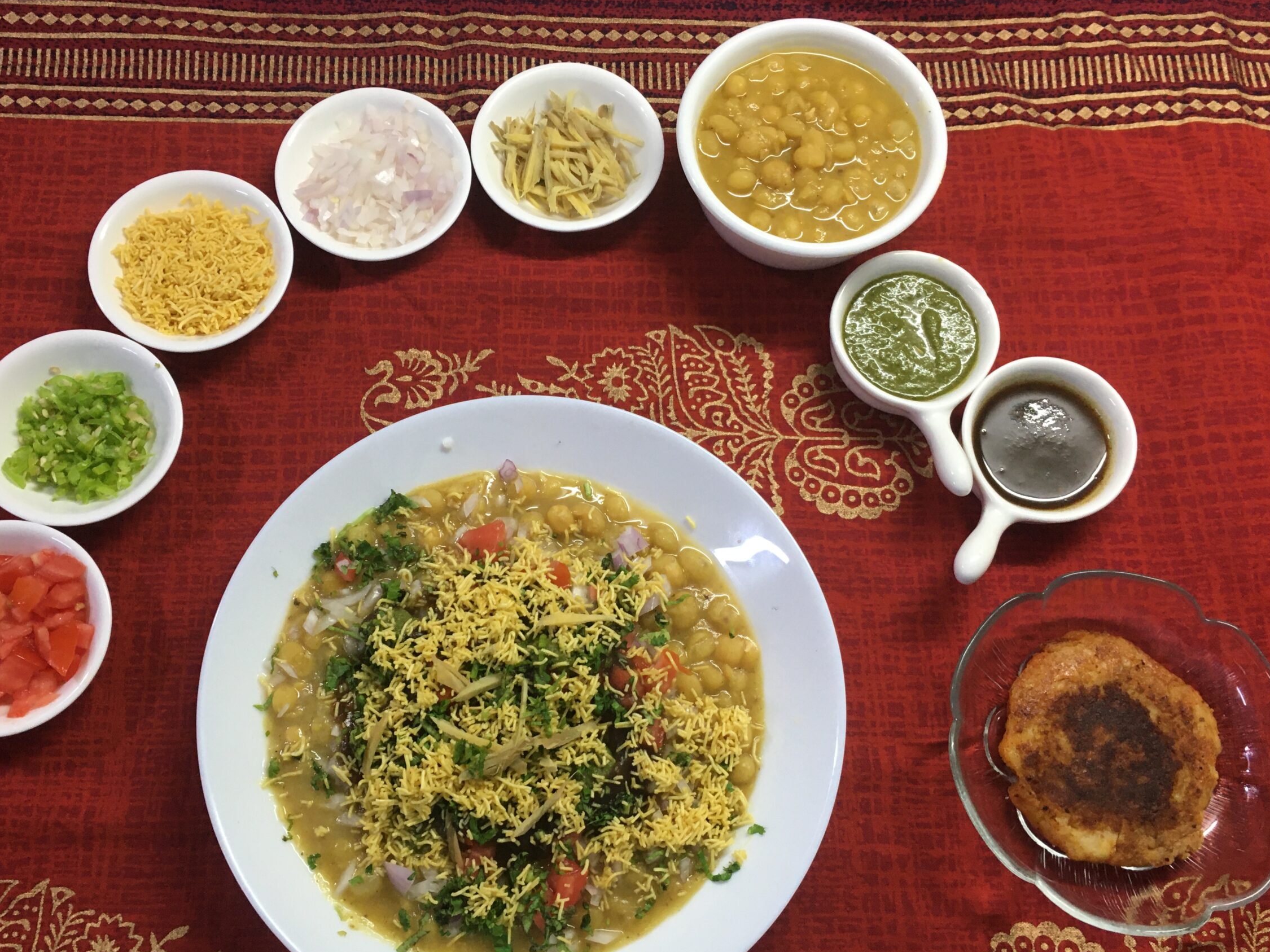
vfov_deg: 42.9
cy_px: 531
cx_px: 577
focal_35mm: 33
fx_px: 1211
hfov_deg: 55.3
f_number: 2.2
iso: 64
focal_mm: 4.15
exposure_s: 1/33
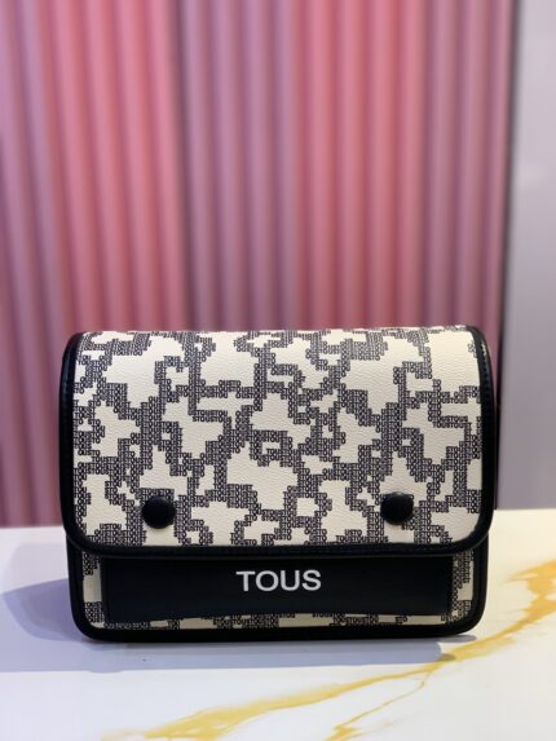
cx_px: 278
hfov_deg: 28.0
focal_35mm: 52
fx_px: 1113
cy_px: 370
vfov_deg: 36.8
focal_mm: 6
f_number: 2.4
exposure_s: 1/100
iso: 80
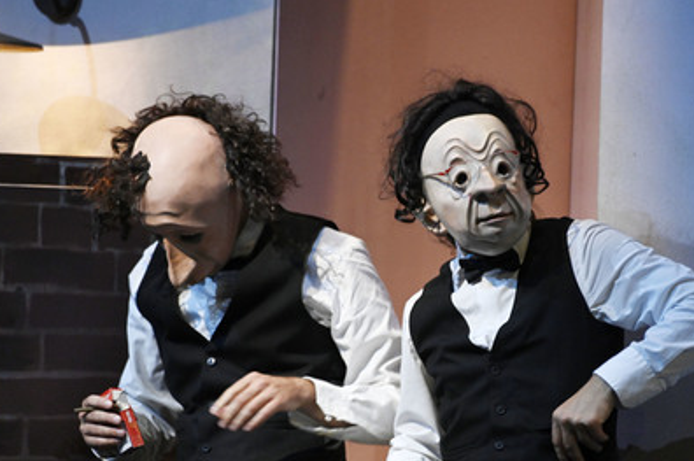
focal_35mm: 570
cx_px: 369
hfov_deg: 3.6
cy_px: 247
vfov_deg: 2.4
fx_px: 10975
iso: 6400
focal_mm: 500
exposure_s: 1/125
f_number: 5.6
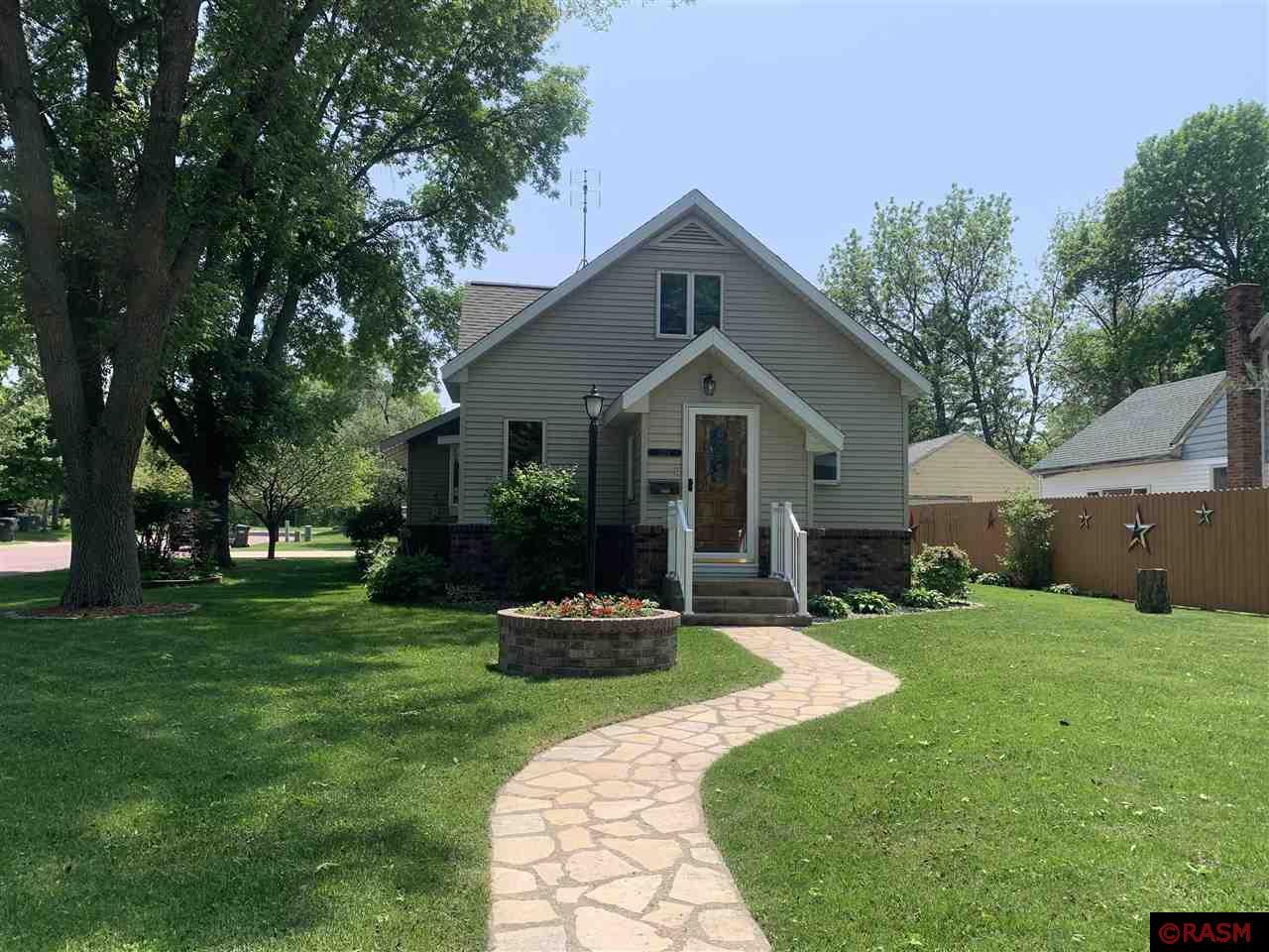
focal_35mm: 26
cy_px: 476
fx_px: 953
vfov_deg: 53.1
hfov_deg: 67.3
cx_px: 634
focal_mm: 4.25
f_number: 1.8
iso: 25
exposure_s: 1/1880
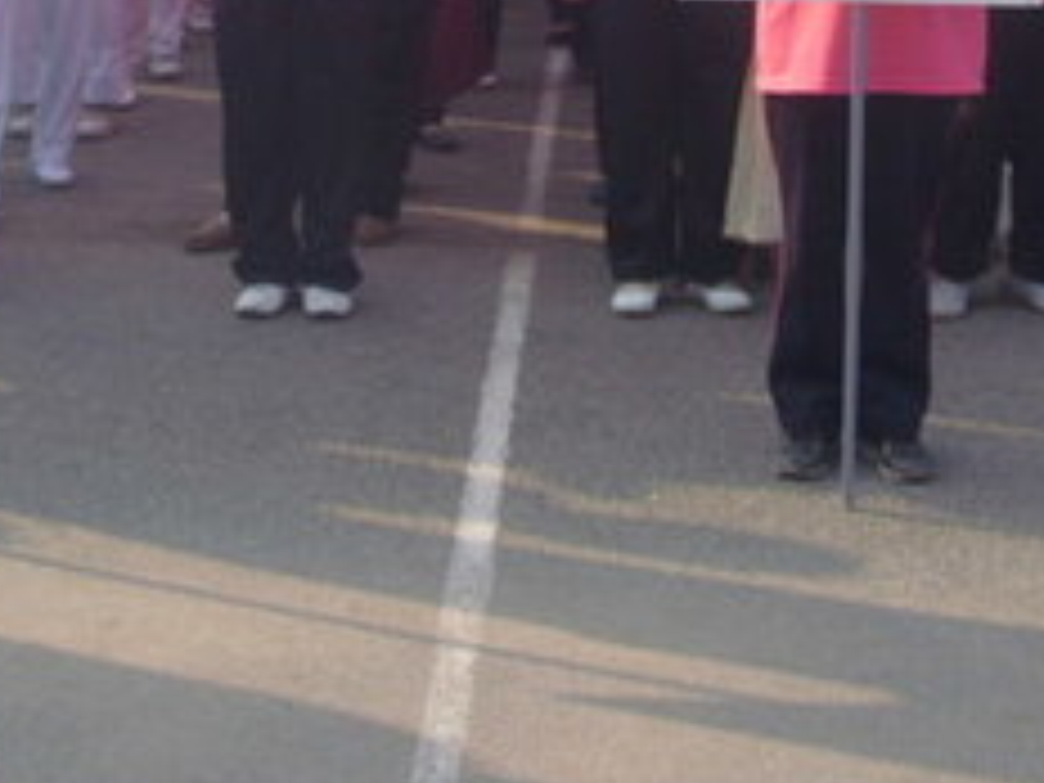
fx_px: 2805
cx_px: 562
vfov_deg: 15.3
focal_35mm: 93
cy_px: -180
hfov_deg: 21.1
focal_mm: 6
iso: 80
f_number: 3.5
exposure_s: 1/350
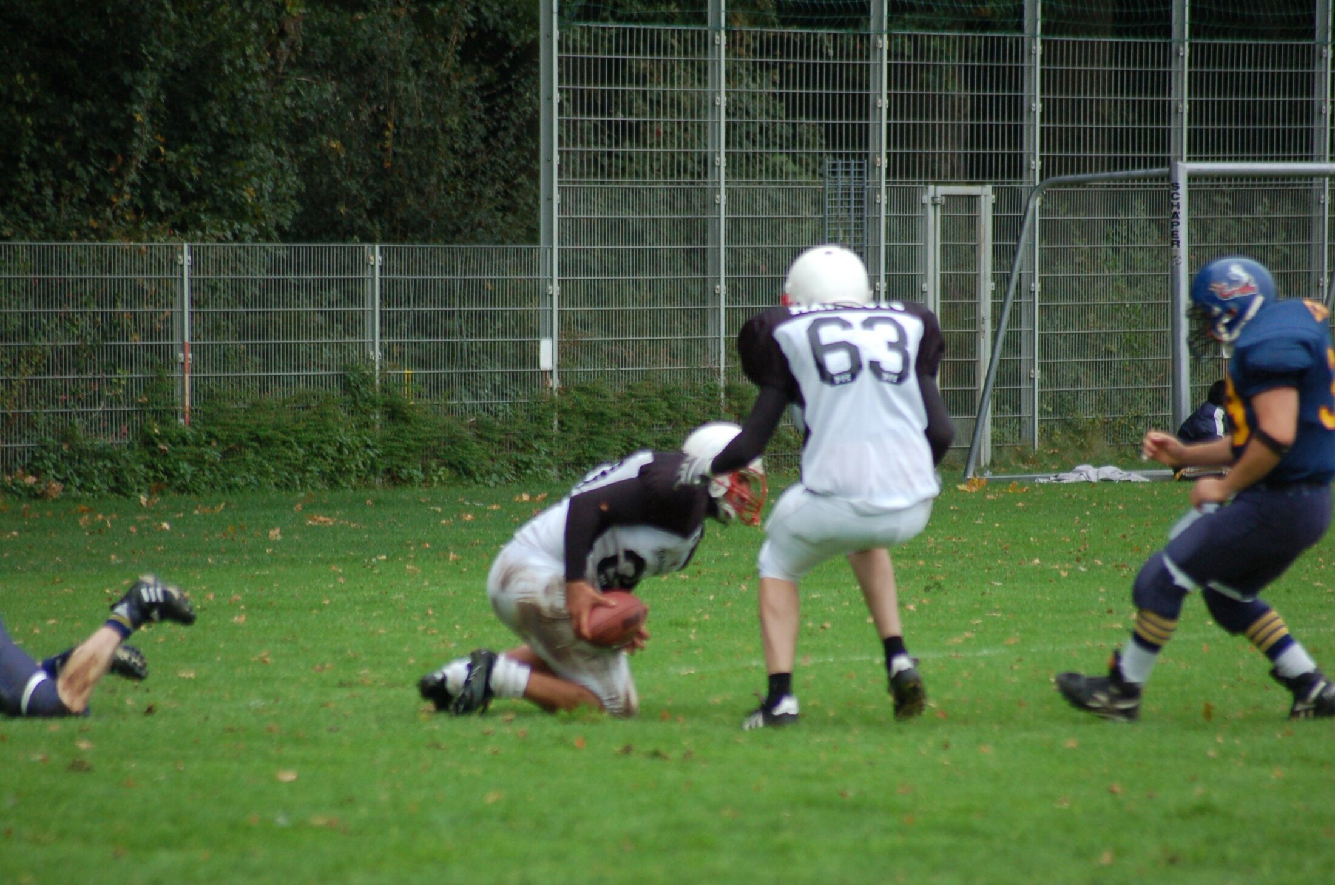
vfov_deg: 3.8
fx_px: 13325
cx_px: 668
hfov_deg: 5.7
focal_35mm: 360
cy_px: 442
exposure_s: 1/320
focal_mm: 240
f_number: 5.3
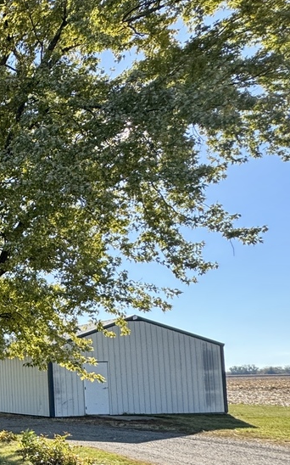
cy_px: 364
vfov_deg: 47.9
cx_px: -240
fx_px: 494
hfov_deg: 21.1
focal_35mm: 39
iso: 40
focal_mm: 2.22
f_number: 2.2
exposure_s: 1/620
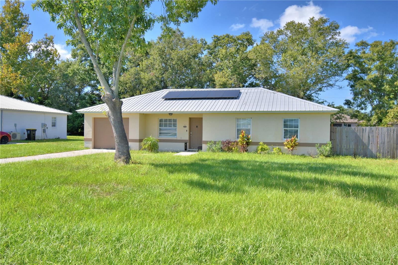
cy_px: 132
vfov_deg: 43.6
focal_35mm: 30
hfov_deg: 61.9
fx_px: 332
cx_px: 199
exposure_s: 1/500
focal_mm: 20
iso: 100
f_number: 5.6
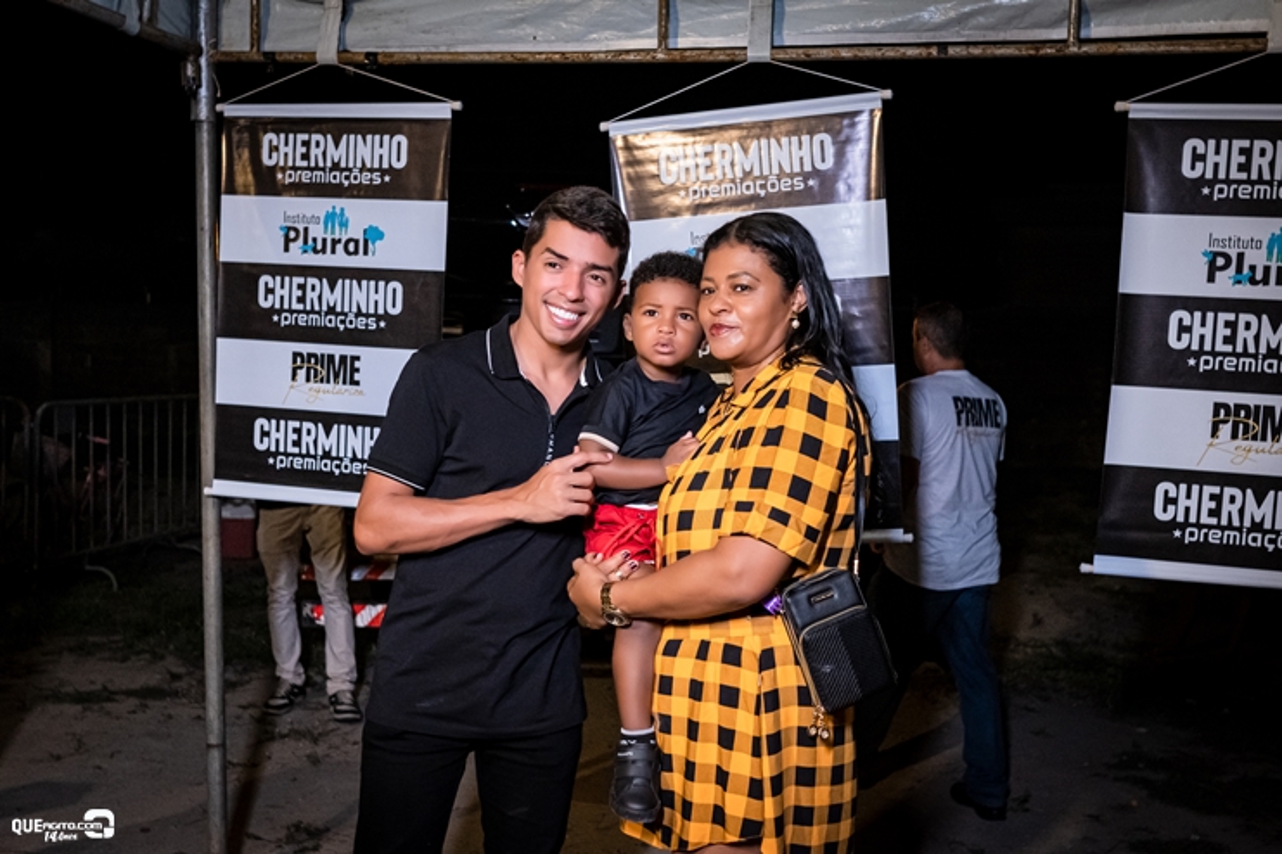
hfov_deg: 53.1
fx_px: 1282
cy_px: 427
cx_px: 641
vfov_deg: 36.9
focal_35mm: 36
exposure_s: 1/320
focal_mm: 24
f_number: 2.8
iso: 2500
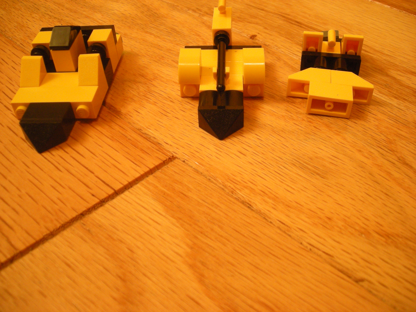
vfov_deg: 37.7
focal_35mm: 38
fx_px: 457
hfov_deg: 49.0
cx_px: 208
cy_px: 156
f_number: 3.2
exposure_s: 1/11.8
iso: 200
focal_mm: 6.3
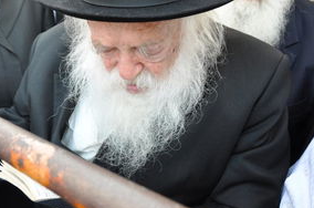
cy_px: 93
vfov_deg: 34.9
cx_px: 111
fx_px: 331
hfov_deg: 50.1
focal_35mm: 38
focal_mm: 18
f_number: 4.5
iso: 400
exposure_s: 1/80
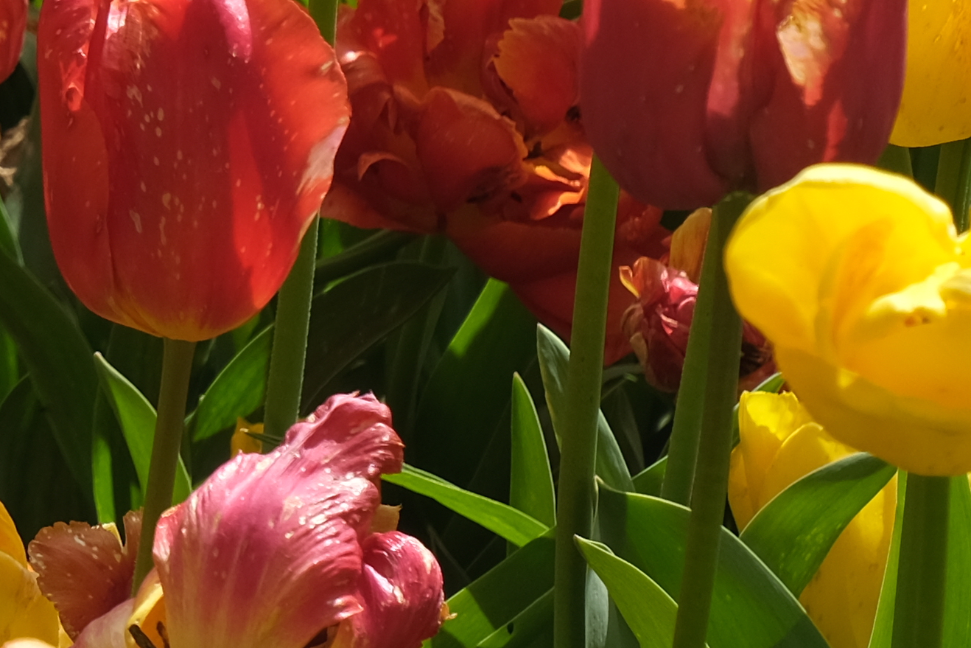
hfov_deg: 6.3
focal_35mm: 322
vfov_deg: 4.3
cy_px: -229
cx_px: -462
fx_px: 8685
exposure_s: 1/640
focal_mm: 45
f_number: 5.6
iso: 160
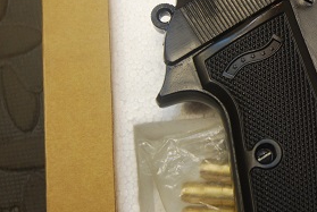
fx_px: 1138
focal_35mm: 129
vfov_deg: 10.6
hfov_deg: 15.6
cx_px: 322
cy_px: 49
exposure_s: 1/30
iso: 450
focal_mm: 40
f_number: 4.5
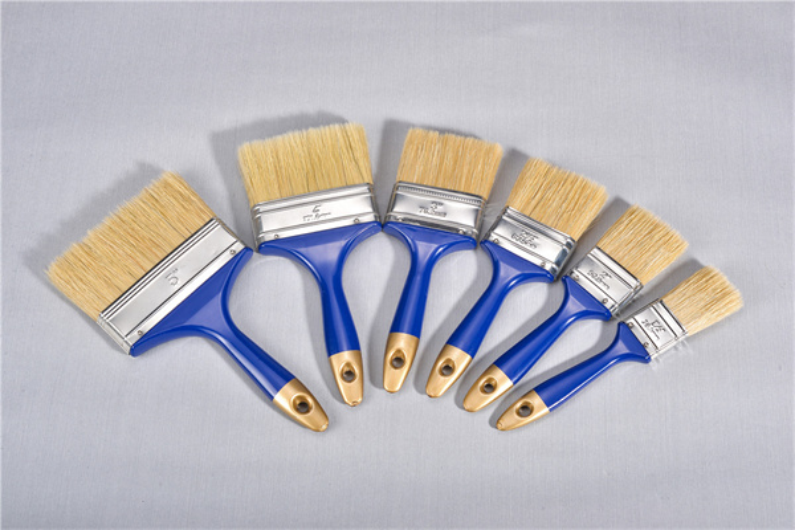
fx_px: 1325
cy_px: 265
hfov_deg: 33.4
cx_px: 398
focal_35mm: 60
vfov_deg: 22.6
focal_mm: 60
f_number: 18
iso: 100
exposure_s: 1/160
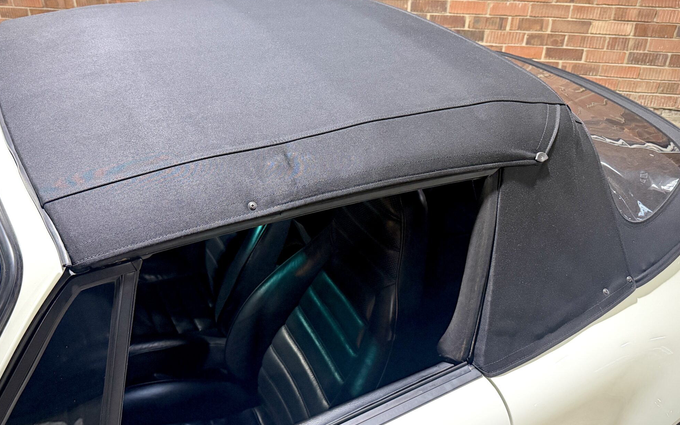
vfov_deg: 38.3
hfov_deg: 58.1
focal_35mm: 33
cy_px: 189
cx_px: 322
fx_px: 611
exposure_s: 1/50
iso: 640
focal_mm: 6.76
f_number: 1.78
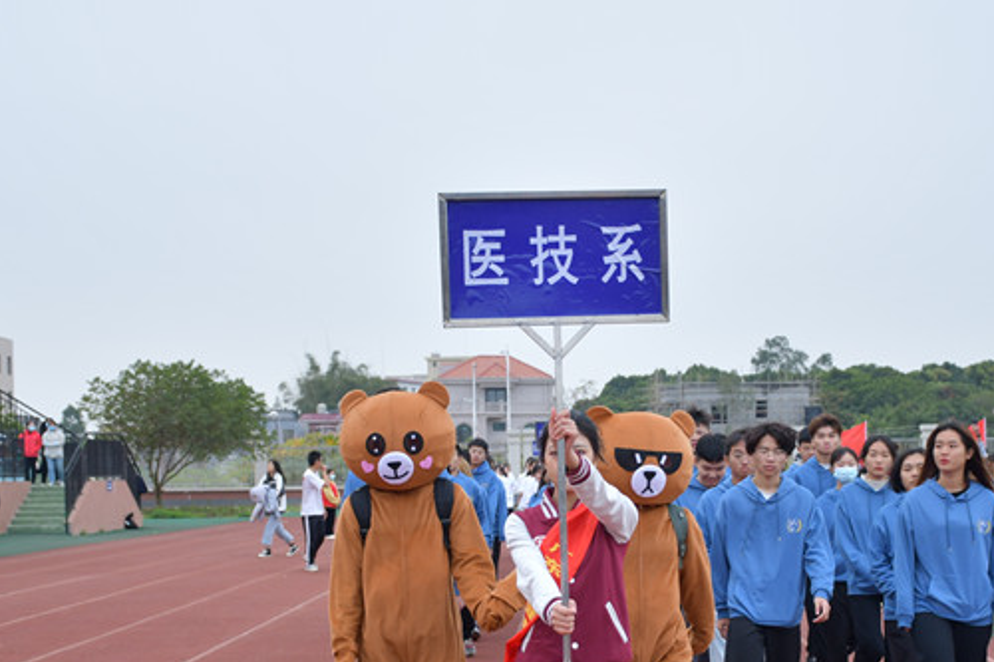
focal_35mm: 72
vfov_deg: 18.8
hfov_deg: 28.0
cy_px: 498
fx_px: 1987
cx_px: 620
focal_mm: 30
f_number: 4
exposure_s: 1/200
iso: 320
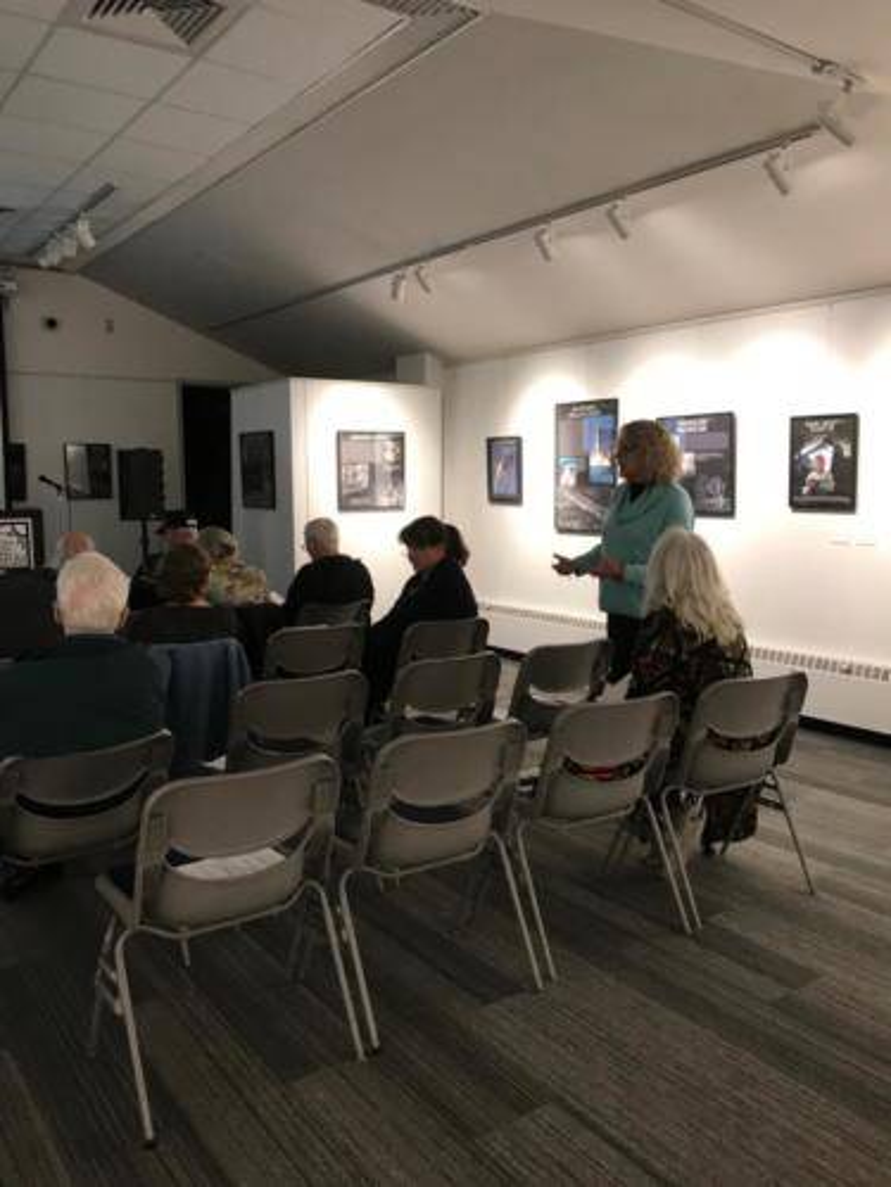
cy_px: 594
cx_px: 446
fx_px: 961
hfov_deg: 49.7
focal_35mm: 28
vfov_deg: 63.4
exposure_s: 1/20
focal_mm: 3.99
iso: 32
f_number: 1.8
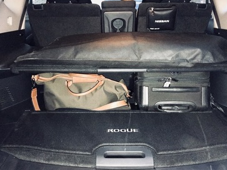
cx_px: 115
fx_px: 210
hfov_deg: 56.8
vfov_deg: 44.1
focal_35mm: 32
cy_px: 86
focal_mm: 4.15
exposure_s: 1/16
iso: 800
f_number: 2.2
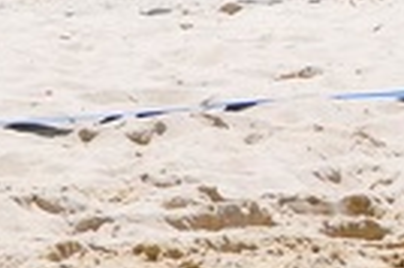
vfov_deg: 2.7
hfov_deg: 4.1
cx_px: 18
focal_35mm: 497
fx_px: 5571
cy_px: -279
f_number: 7.1
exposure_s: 1/640
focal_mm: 56
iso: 200
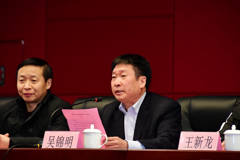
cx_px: 120
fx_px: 1999
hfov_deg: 6.9
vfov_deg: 4.6
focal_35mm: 300
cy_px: 80
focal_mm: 200
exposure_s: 1/100
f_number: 5.6
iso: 800
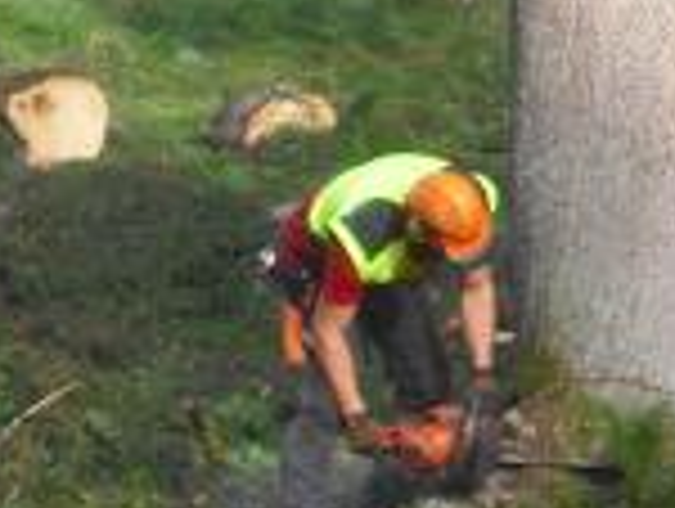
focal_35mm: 487
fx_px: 9512
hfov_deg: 4.1
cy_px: 270
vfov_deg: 3.1
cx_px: 547
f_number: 5.9
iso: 100
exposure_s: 1/80
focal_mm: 18.6
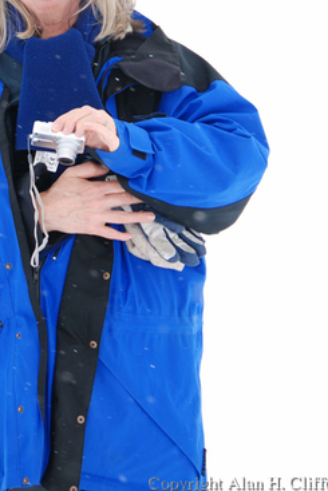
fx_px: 2539
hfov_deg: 7.4
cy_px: 35
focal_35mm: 186
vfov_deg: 11.0
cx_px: 56
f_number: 5
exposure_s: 1/400
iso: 100
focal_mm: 65
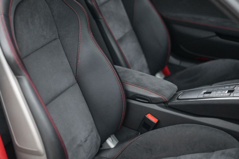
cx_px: 89
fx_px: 565
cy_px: 60
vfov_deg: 16.1
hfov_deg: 23.8
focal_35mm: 85
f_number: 1.4
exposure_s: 1/500
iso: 640
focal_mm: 50
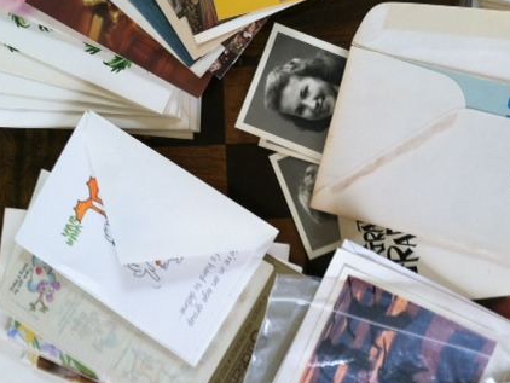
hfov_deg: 36.0
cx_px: 314
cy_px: 137
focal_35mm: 53
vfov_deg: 27.4
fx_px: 781
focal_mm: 3.85
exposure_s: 1/17
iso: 80
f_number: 2.8
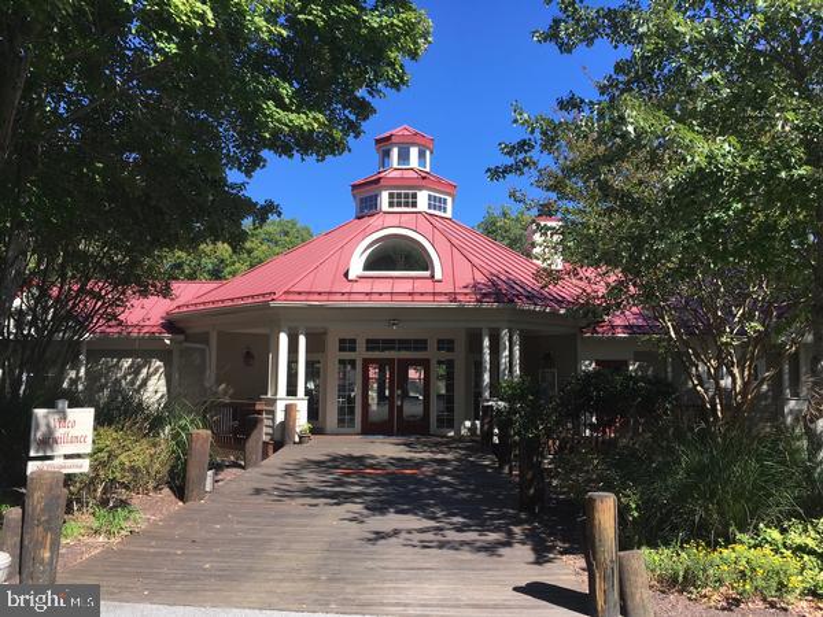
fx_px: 689
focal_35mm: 29
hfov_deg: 61.7
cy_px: 308
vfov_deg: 48.2
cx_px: 412
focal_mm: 4.15
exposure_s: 1/777
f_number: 2.2
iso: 25
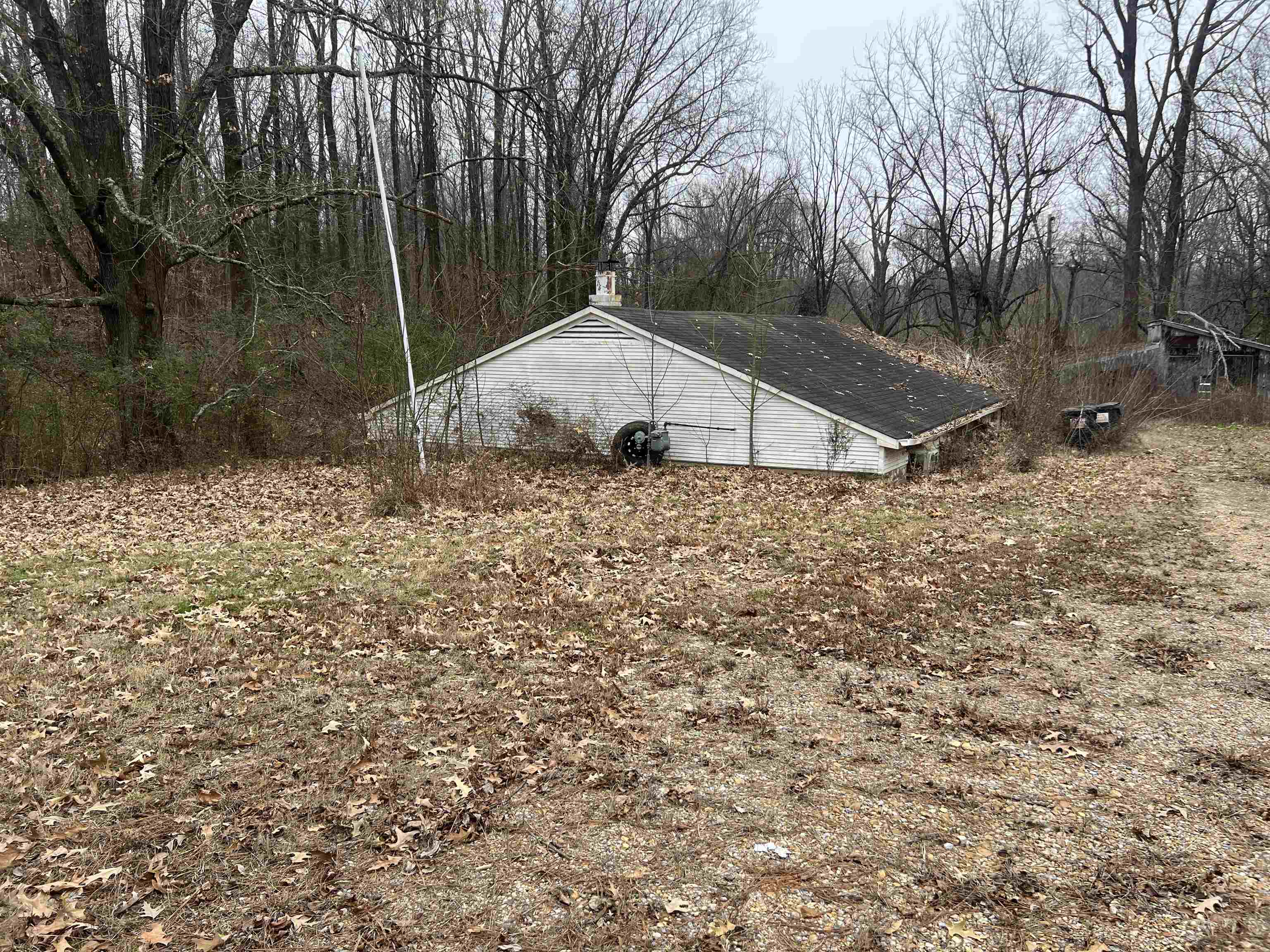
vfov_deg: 53.1
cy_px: 476
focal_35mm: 26
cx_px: 635
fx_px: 954
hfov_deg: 67.3
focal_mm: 5.7
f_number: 1.5
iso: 40
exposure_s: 1/237
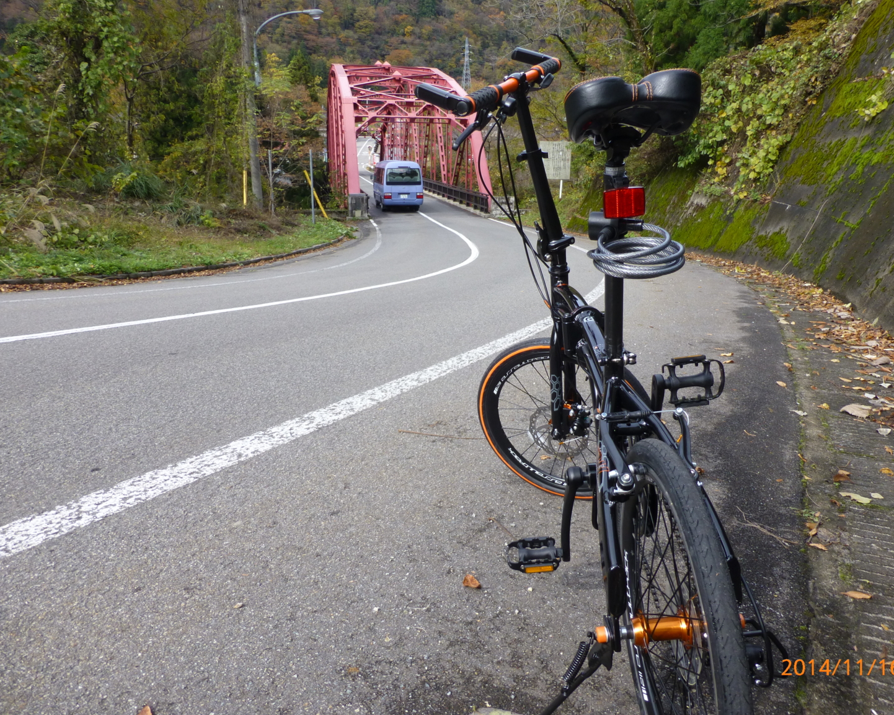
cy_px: 370
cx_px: 469
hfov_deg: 66.0
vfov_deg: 54.9
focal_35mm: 26
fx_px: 688
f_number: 4
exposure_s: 1/250
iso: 100
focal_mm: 4.3
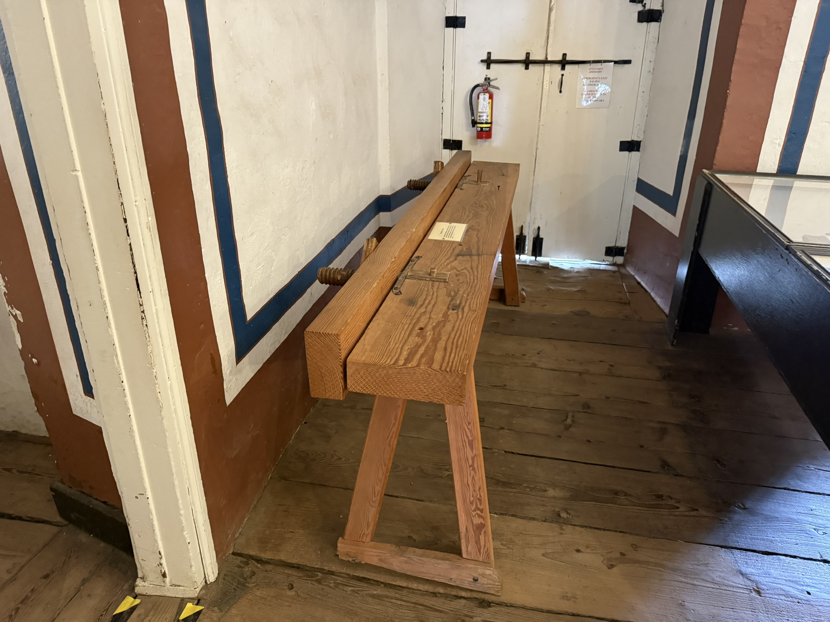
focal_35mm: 24
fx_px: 575
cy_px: 311
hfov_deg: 71.6
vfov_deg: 56.8
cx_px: 415
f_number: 1.78
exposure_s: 1/40
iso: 1000
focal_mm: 6.76
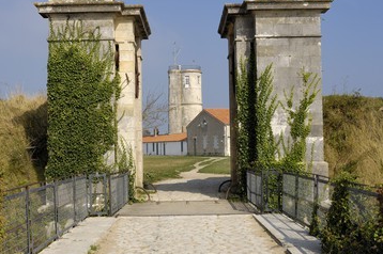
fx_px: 638
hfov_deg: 33.4
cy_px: 122
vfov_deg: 22.6
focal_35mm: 60
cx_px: 187
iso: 100
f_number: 11
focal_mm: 34
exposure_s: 1/160
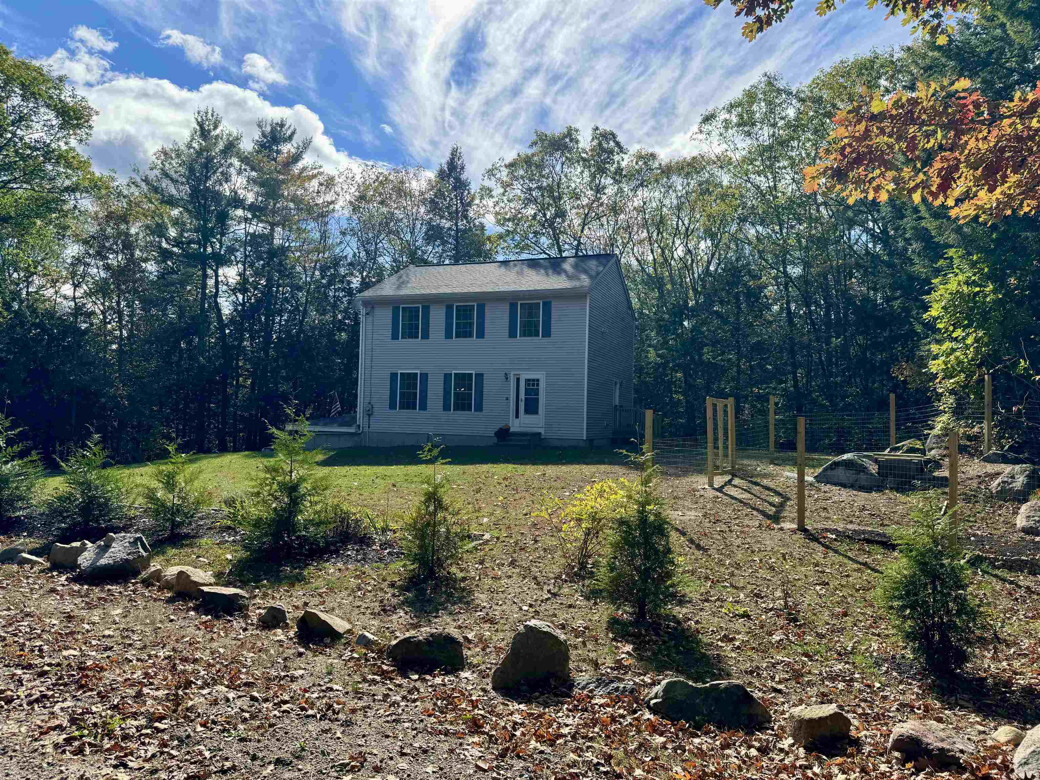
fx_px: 721
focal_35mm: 24
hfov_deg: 71.6
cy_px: 390
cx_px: 520
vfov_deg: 56.8
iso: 80
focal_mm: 6.76
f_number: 1.78
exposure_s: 1/2710
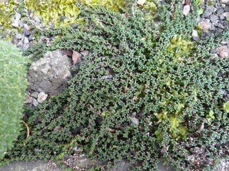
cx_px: 112
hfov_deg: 60.0
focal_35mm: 30
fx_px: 198
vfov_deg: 46.8
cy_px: 89
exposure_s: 1/30
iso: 200
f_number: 2.8
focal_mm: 4.6
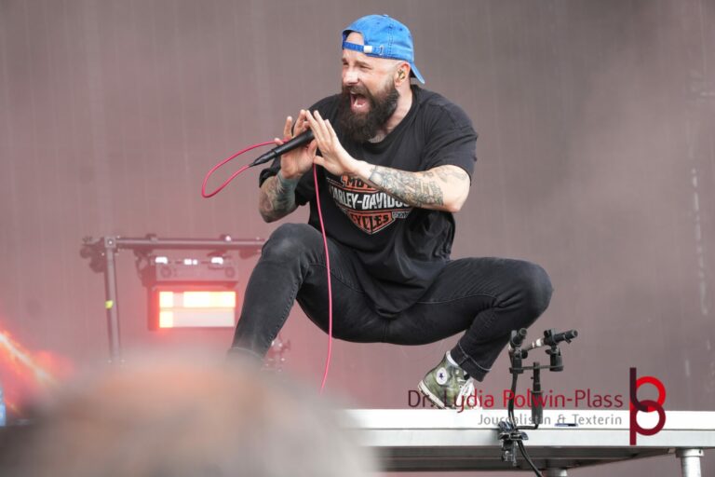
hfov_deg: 13.3
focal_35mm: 154
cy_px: 238
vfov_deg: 8.9
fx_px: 3068
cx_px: 358
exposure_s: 1/160
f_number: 5.6
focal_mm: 103
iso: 400
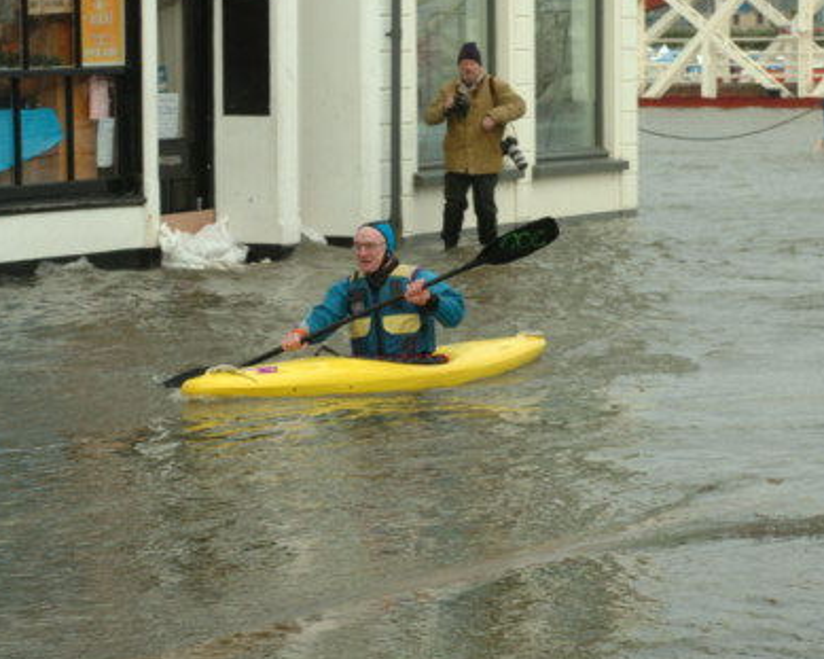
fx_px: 3511
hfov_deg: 13.4
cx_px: 377
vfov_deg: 10.7
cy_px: 319
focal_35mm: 144
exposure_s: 1/250
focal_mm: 70
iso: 400
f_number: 7.1
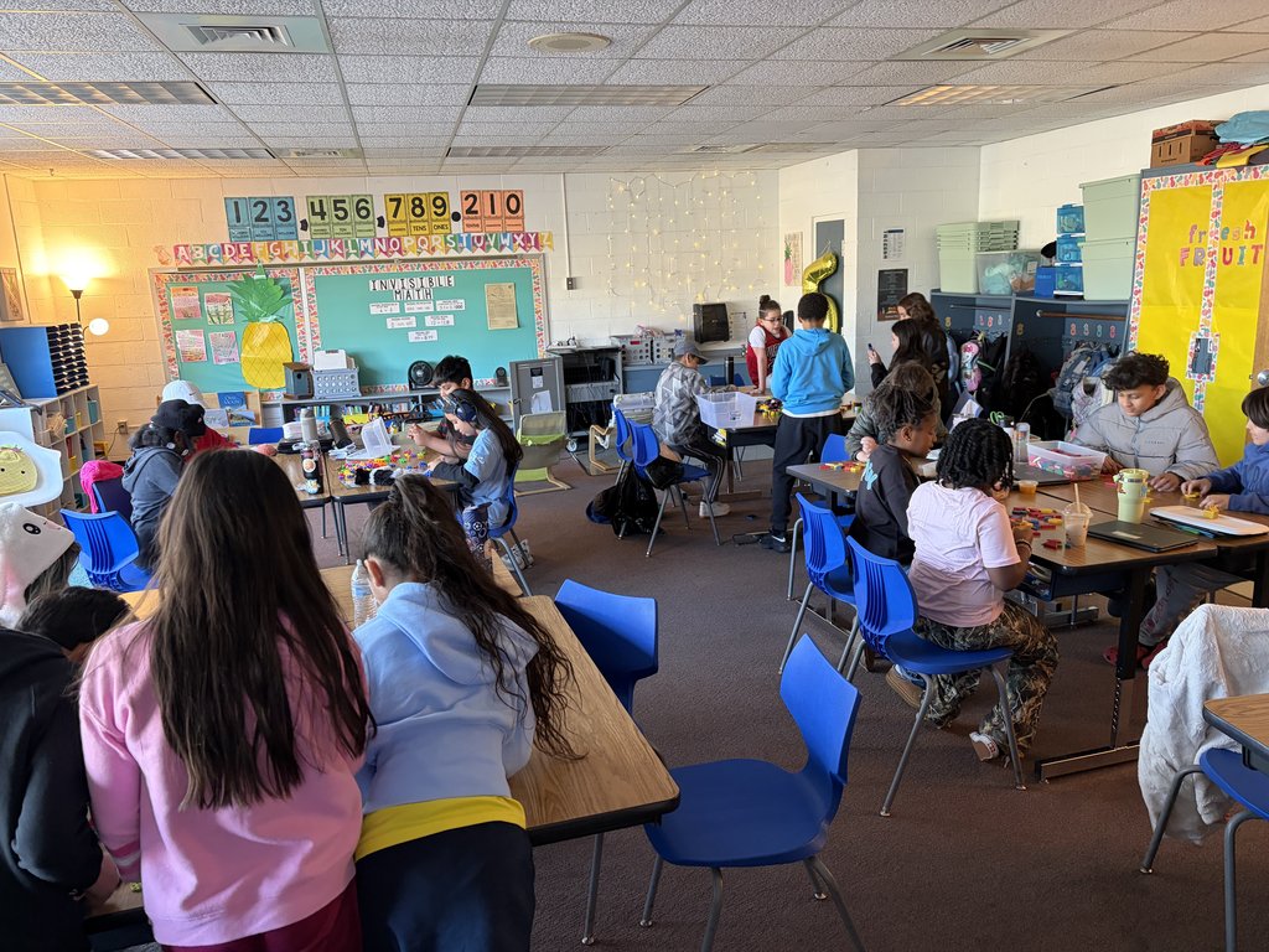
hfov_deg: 67.3
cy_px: 476
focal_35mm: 26
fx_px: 953
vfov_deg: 53.1
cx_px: 634
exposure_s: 1/60
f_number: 1.6
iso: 200
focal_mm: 5.96
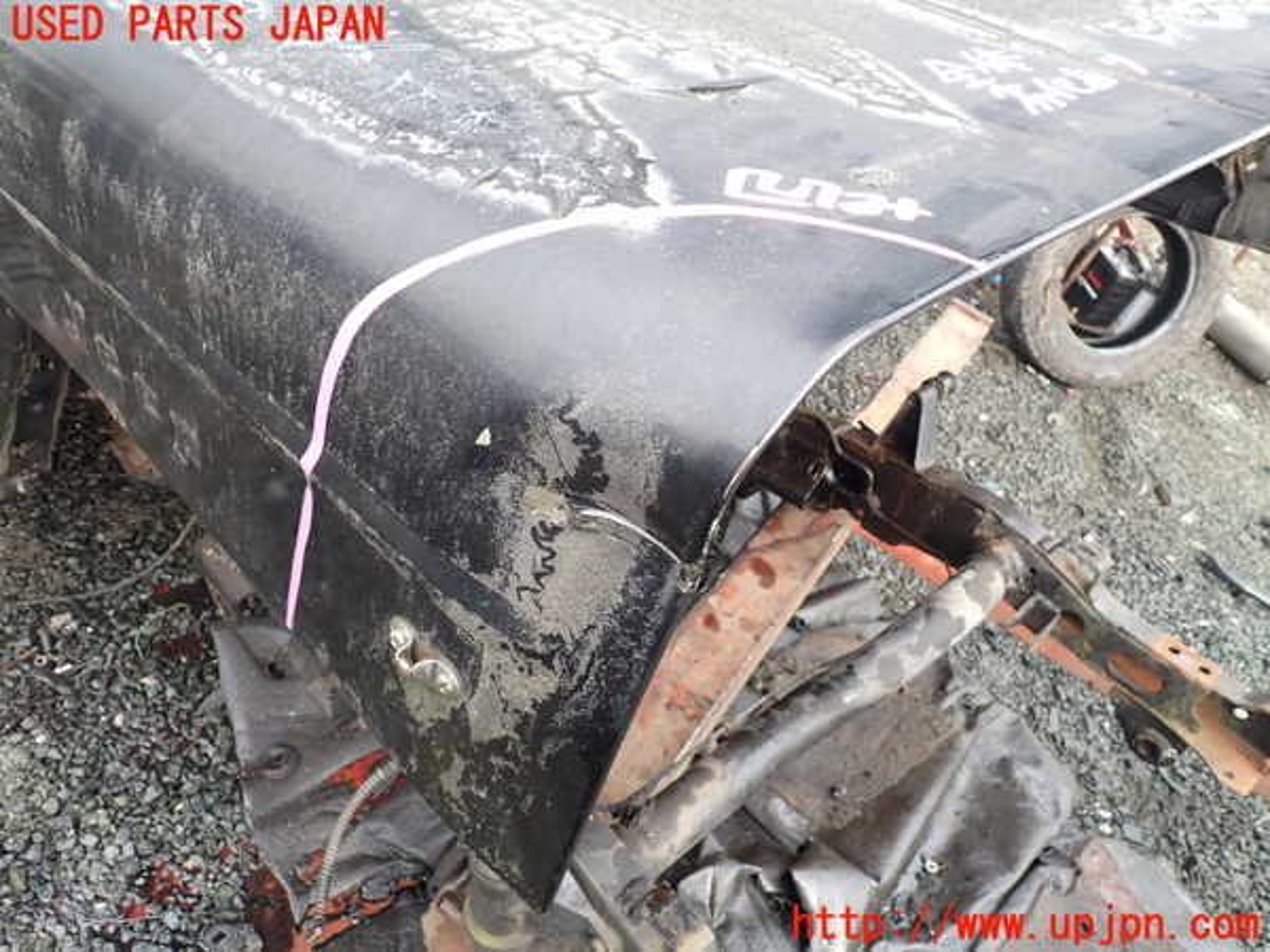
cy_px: 476
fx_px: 917
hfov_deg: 69.4
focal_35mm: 25
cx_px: 635
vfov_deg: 54.9
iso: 100
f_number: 2.8
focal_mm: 4.5
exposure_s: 1/100
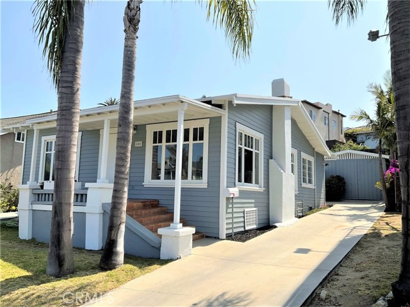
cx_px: 205
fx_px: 343
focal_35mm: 29
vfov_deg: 48.2
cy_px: 154
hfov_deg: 61.7
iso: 16
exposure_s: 1/2538
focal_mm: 3
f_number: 1.8
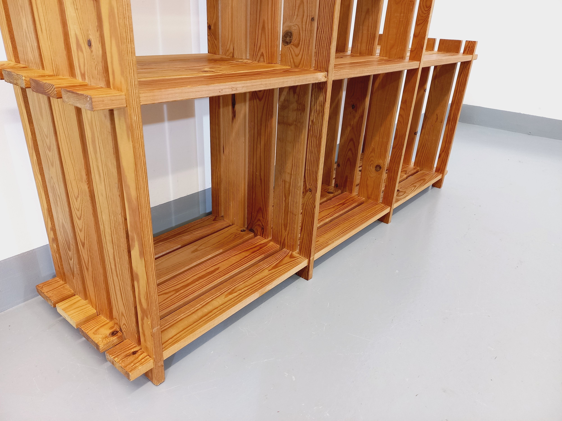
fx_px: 406
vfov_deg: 54.9
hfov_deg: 69.4
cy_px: 210
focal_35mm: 25
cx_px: 281
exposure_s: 1/33
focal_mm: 4.65
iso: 250
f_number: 1.8
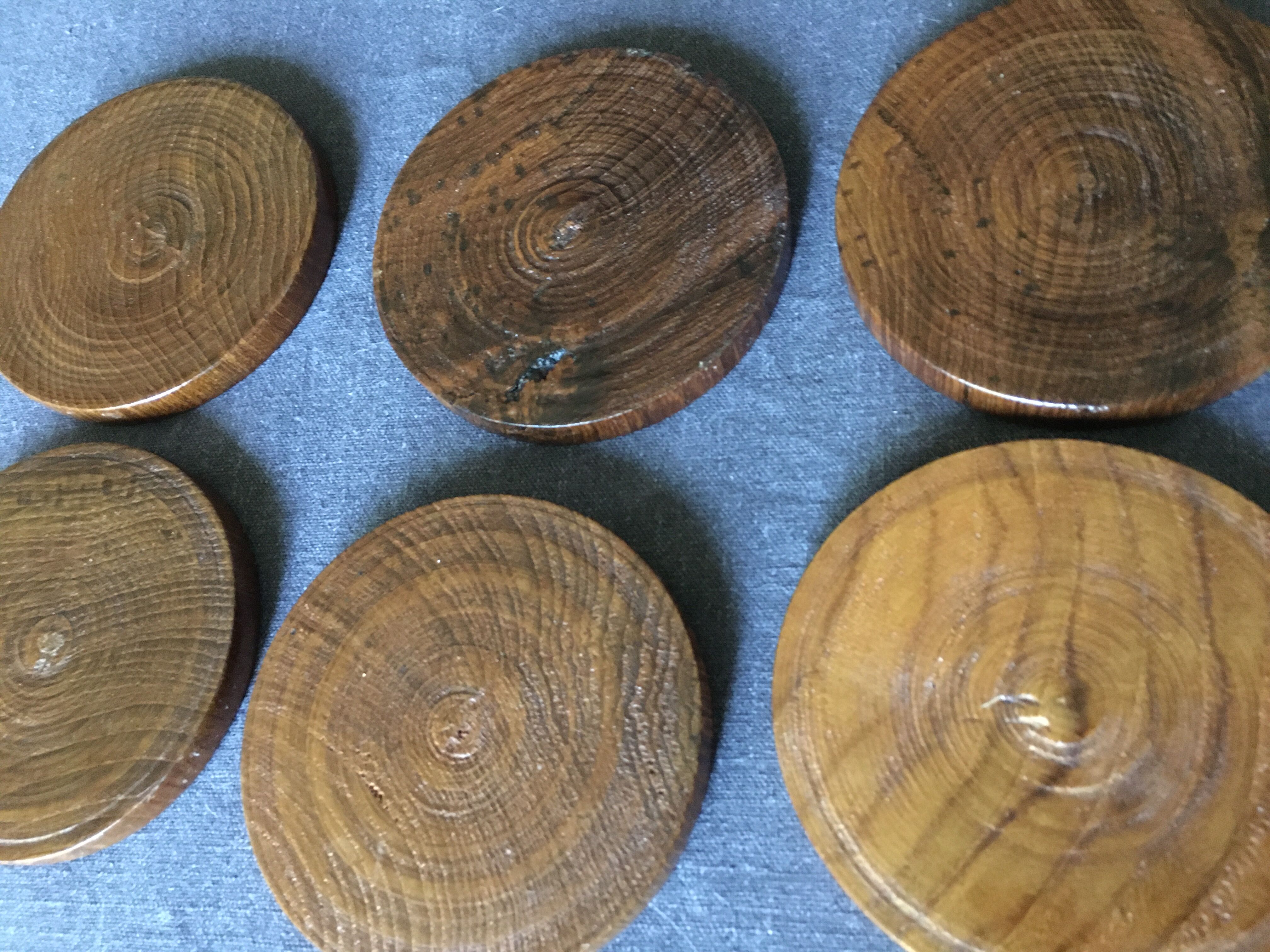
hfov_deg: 61.7
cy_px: 476
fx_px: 1064
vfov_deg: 48.2
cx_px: 635
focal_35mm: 29
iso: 500
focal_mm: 4.15
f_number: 2.2
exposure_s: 1/17
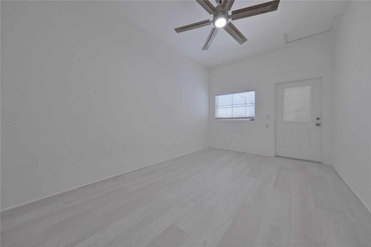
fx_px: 124
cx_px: 186
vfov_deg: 89.9
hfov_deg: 112.6
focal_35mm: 12
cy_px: 124
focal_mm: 8
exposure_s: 1/40
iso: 640
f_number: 5.6
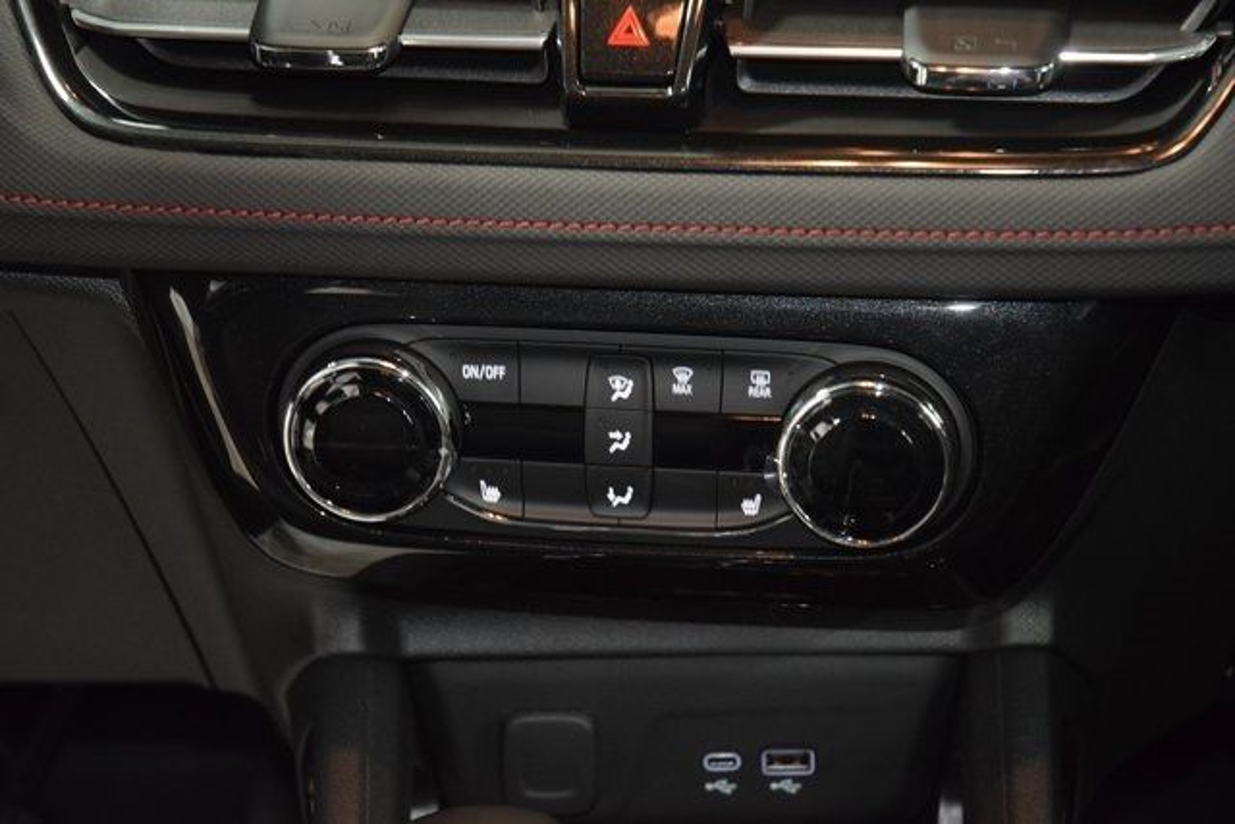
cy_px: 412
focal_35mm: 105
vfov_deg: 13.0
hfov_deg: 19.5
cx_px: 618
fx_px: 3603
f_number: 4.5
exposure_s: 1/20
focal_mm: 70
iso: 2500
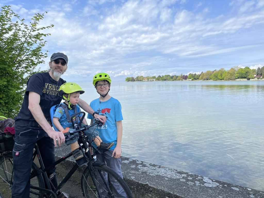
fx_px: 198
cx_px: 132
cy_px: 99
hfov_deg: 67.3
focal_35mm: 26
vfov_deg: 53.1
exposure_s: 1/3521
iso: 50
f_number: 1.6
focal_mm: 5.1
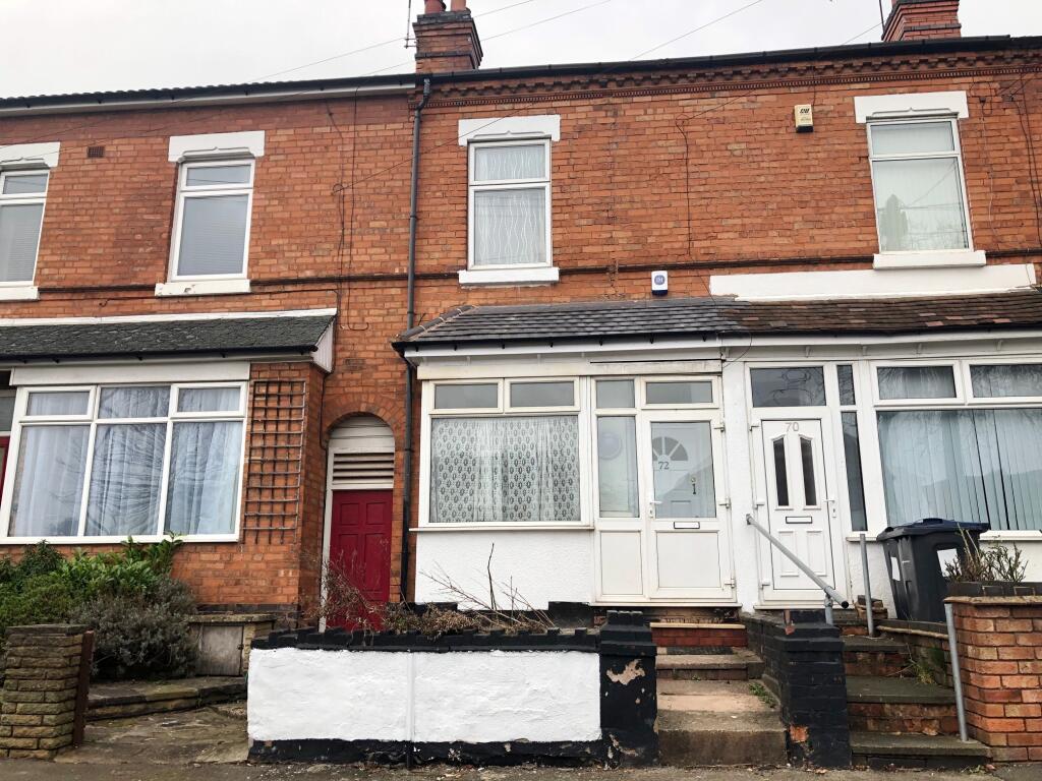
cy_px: 390
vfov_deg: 49.7
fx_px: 843
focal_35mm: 28
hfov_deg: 63.4
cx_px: 521
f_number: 1.8
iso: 20
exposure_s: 1/270
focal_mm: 3.99
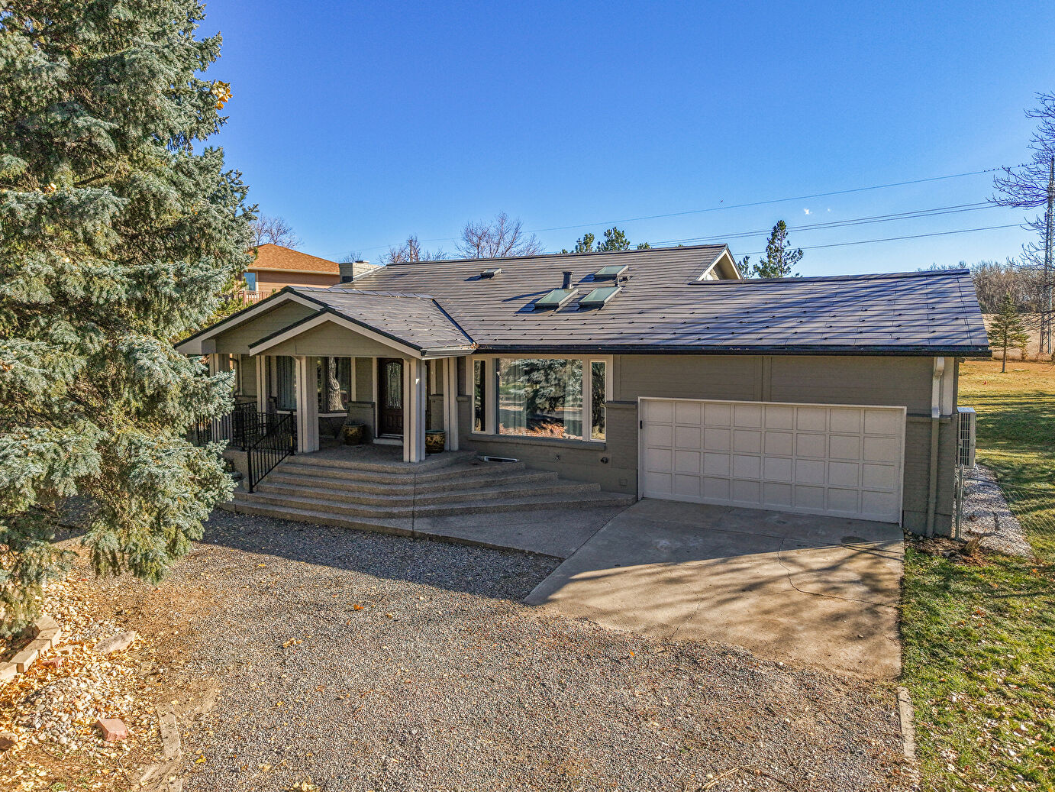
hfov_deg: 69.4
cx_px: 523
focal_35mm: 25
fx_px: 762
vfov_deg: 54.9
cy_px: 382
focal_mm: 8.67
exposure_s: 1/5000
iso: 190
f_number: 1.8
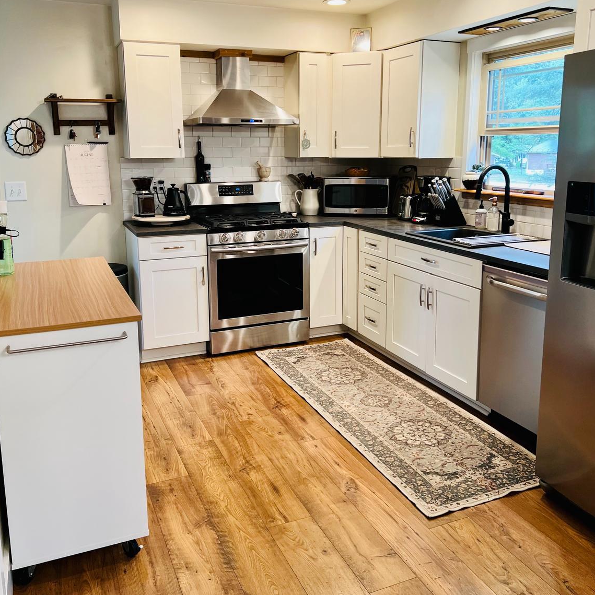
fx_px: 603
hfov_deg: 52.5
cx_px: 299
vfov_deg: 52.4
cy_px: 256
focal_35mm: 31
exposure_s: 1/60
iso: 80
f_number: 1.5
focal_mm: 5.7
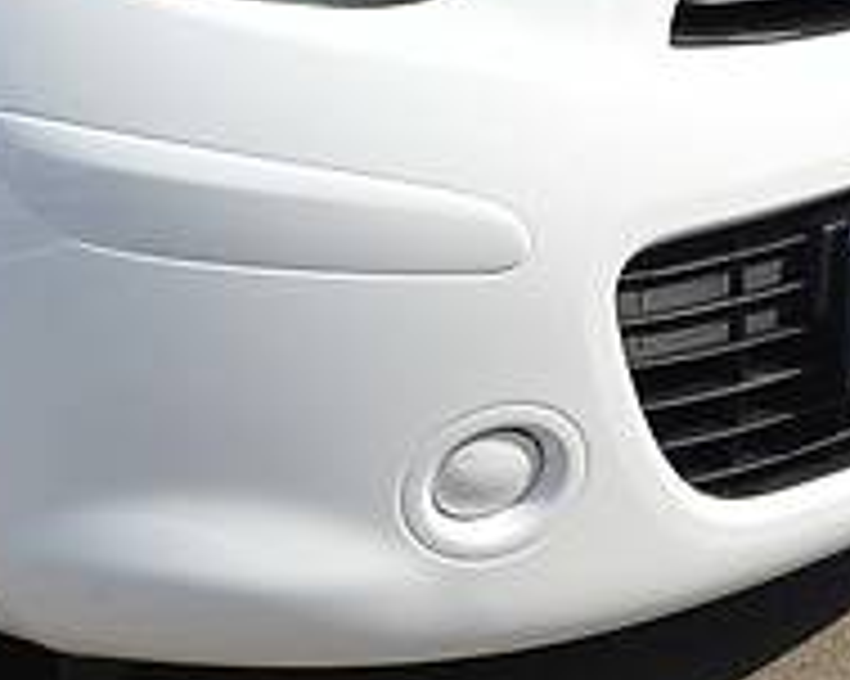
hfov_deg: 15.9
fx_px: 2992
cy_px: -234
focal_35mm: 119
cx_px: 9
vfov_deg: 12.5
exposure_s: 1/320
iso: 100
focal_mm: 20
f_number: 9
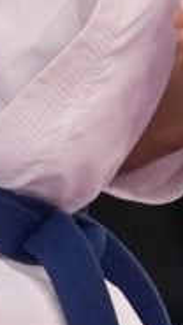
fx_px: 26340
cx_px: 9
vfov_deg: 0.7
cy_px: 42
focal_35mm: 3052
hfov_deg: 0.4
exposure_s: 1/1000
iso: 2000
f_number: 2.8
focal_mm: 200
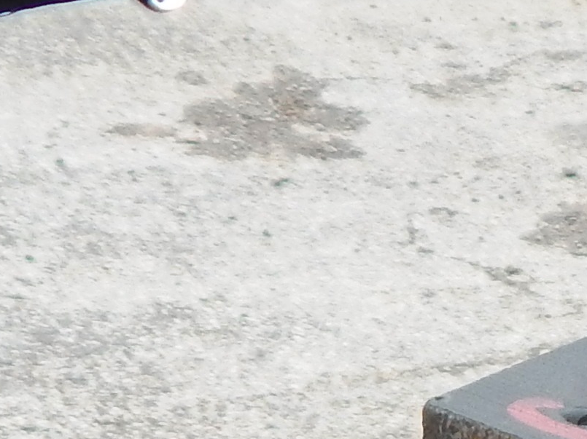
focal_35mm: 126
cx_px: 847
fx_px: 2136
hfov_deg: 14.7
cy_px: 776
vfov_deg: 11.0
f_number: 3
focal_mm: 4
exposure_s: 1/640
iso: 125
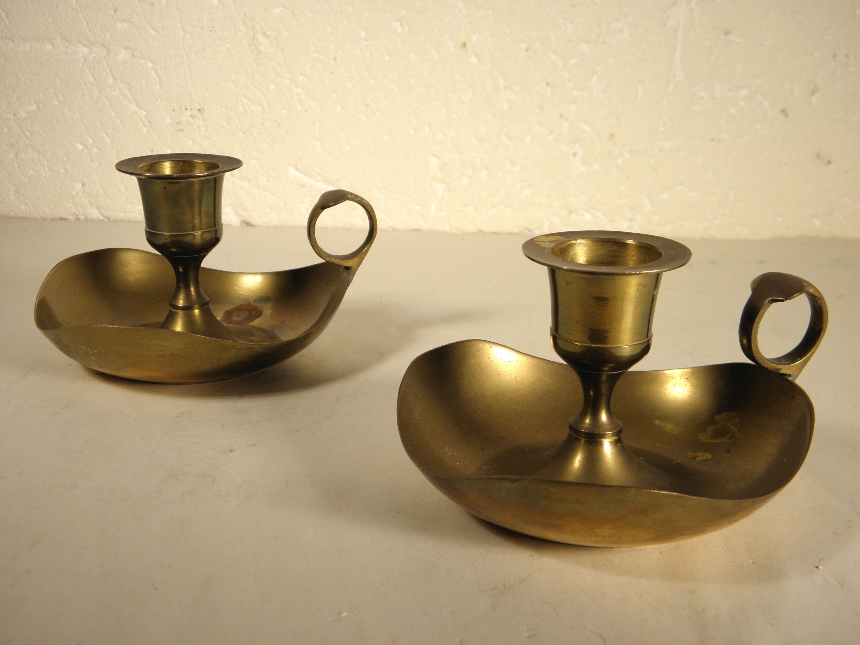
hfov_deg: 40.4
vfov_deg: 30.9
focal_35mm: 47
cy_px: 322
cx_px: 430
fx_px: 1168
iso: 100
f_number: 3.9
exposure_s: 1/80
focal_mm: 8.6
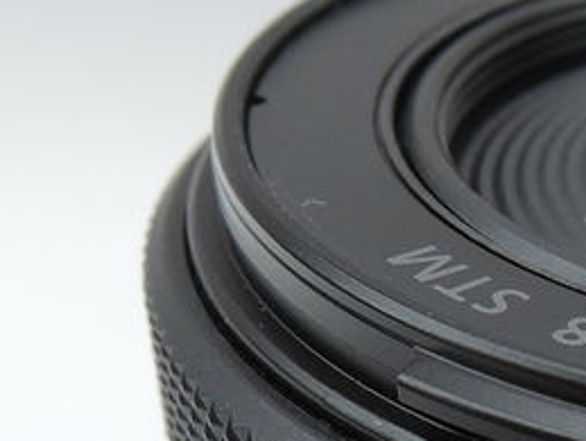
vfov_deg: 12.6
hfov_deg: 16.0
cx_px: 928
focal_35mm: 111
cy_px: 678
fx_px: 1882
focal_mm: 5.1
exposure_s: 1/30
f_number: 2.8
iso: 100
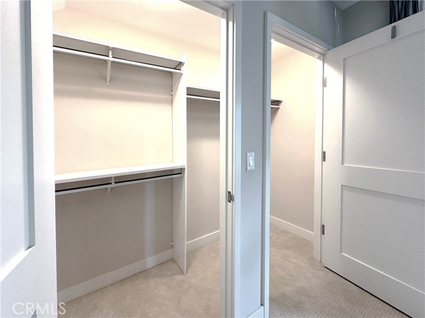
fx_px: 172
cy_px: 159
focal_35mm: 14
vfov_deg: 85.7
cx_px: 212
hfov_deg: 102.1
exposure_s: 1/120
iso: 250
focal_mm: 2.22
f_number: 2.2
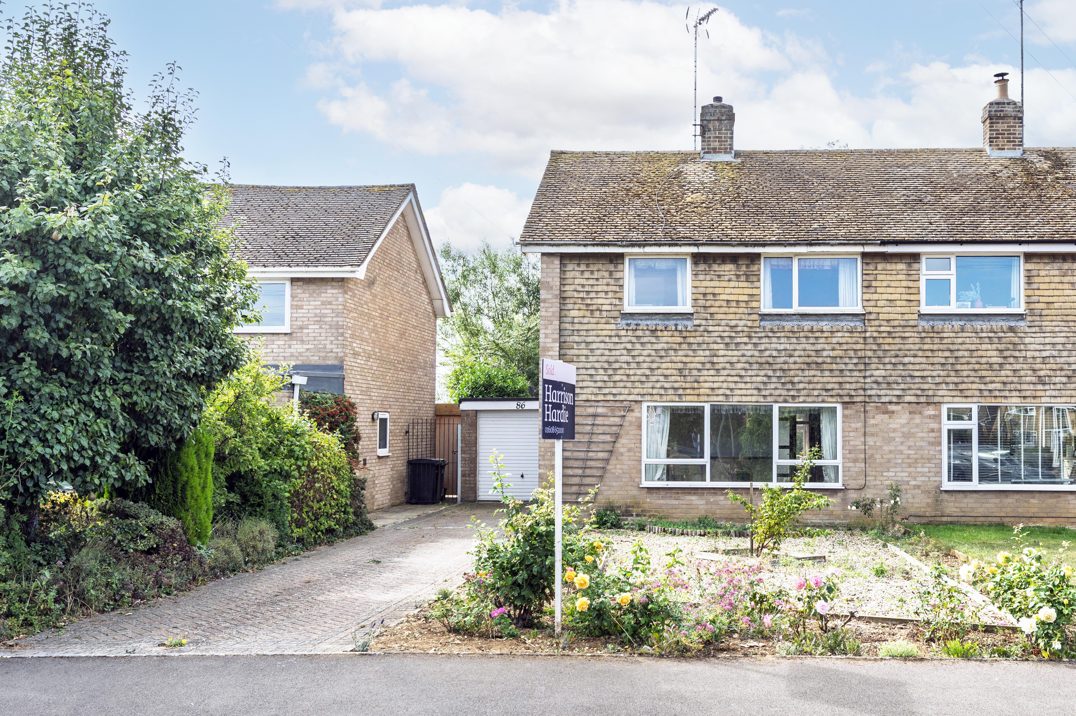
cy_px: 358
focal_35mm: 22
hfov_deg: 78.6
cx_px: 538
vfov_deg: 57.2
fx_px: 657
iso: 250
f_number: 8
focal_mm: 22
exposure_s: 1/400
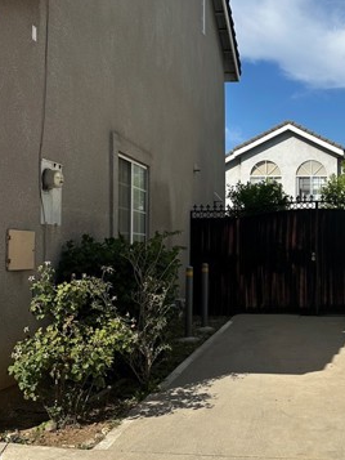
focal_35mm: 43
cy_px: 232
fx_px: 571
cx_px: 296
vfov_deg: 43.8
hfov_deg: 32.3
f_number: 1.78
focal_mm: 6.86
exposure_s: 1/7042
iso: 80
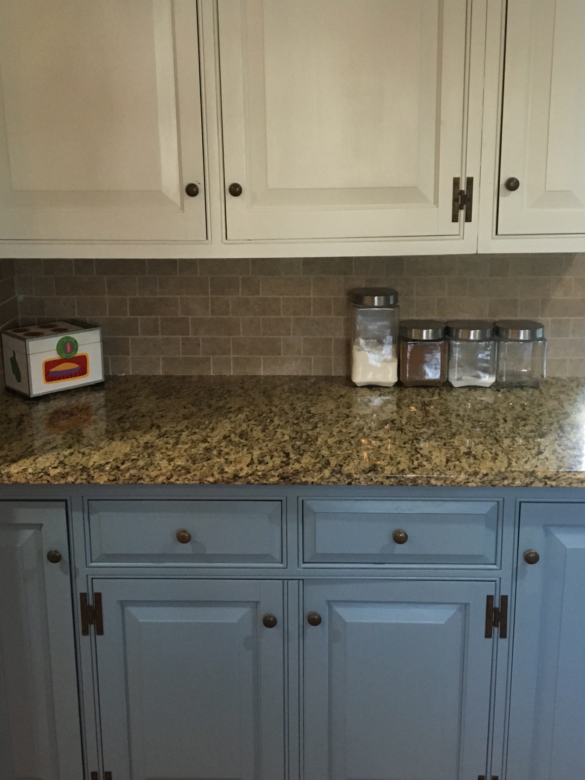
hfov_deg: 35.1
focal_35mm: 41
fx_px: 924
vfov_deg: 45.8
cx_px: 299
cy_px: 368
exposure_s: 1/30
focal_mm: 4.15
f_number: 2.2
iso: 200
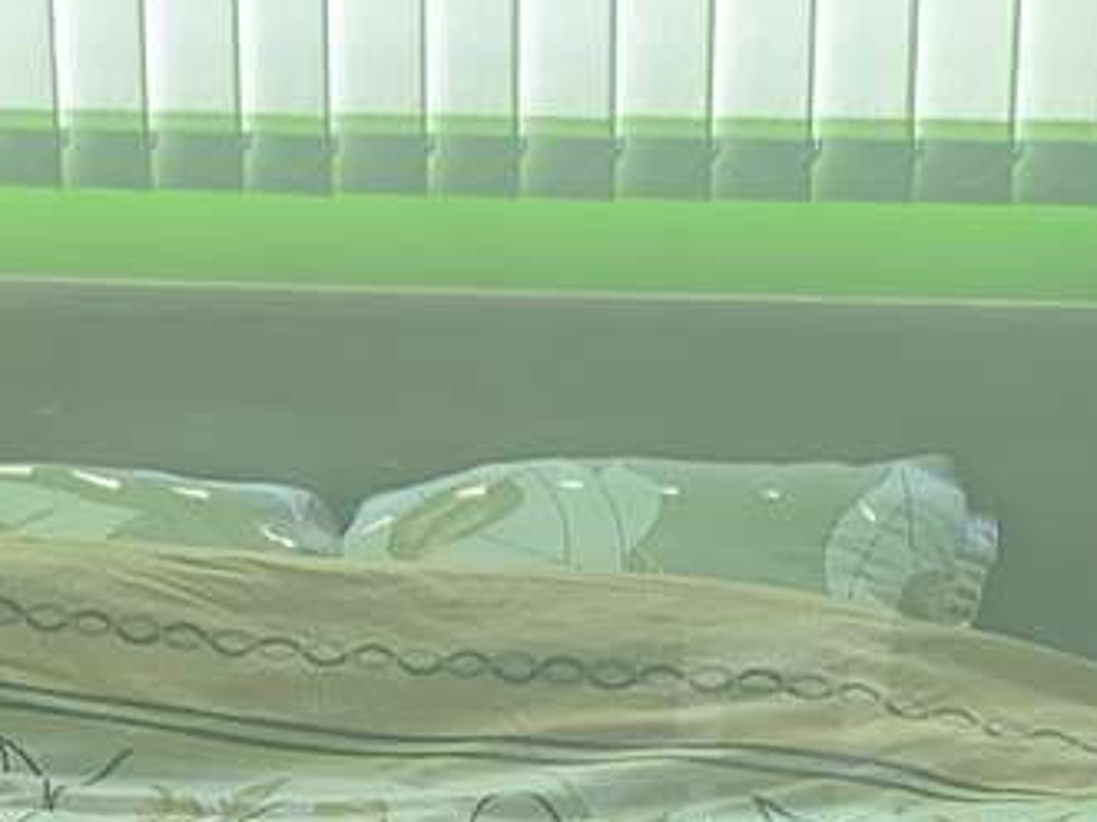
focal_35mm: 118
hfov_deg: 16.7
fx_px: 3738
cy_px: 1165
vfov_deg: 12.1
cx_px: 391
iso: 25
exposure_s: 1/133
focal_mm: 4.25
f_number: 1.8
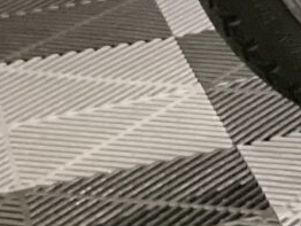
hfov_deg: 7.4
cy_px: -511
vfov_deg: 6.0
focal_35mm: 227
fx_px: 1976
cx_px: 1003
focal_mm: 3.3
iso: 320
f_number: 2.4
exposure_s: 1/30
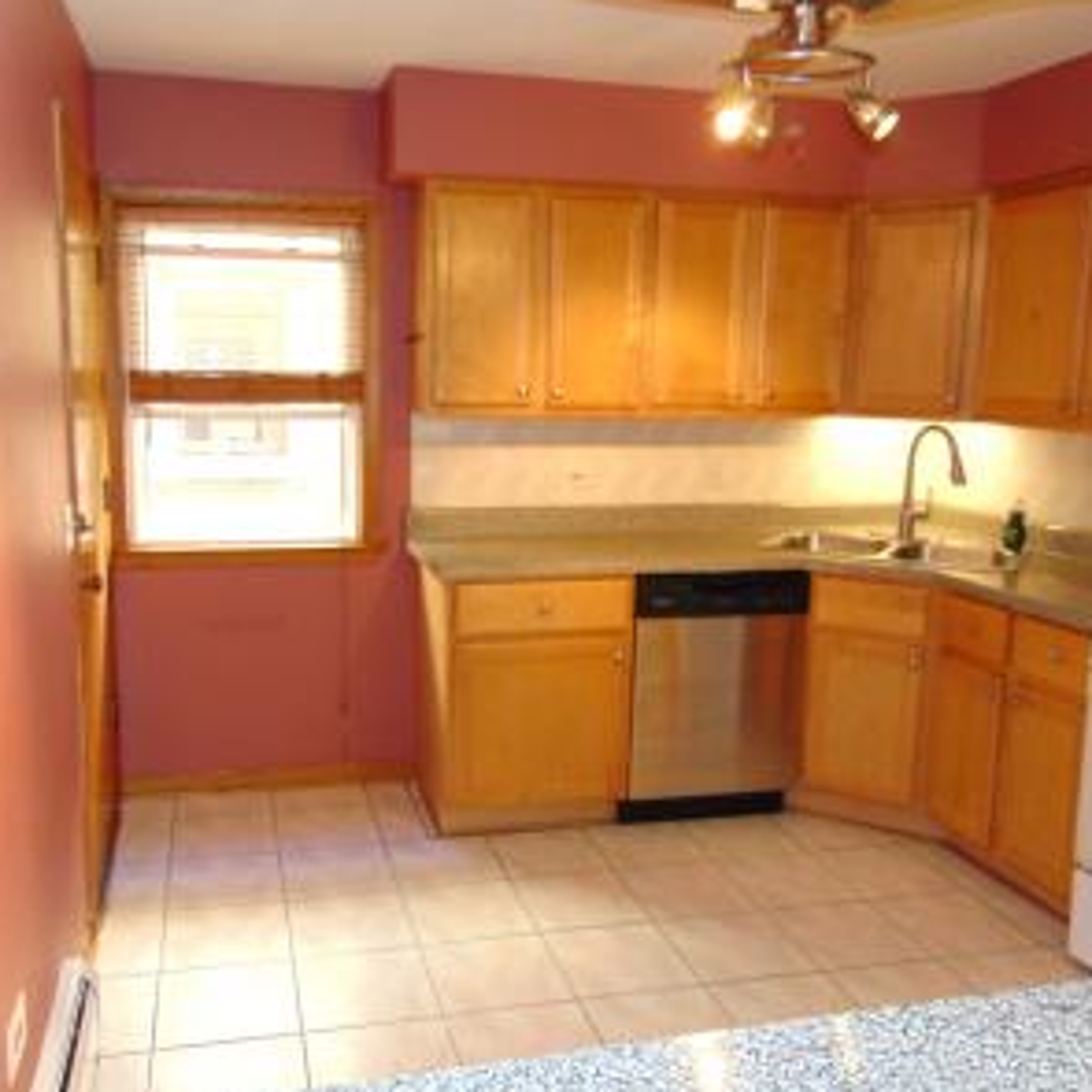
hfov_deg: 53.9
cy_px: 548
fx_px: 1071
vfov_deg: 54.0
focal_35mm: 30
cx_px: 485
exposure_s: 1/30
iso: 200
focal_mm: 4.5
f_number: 3
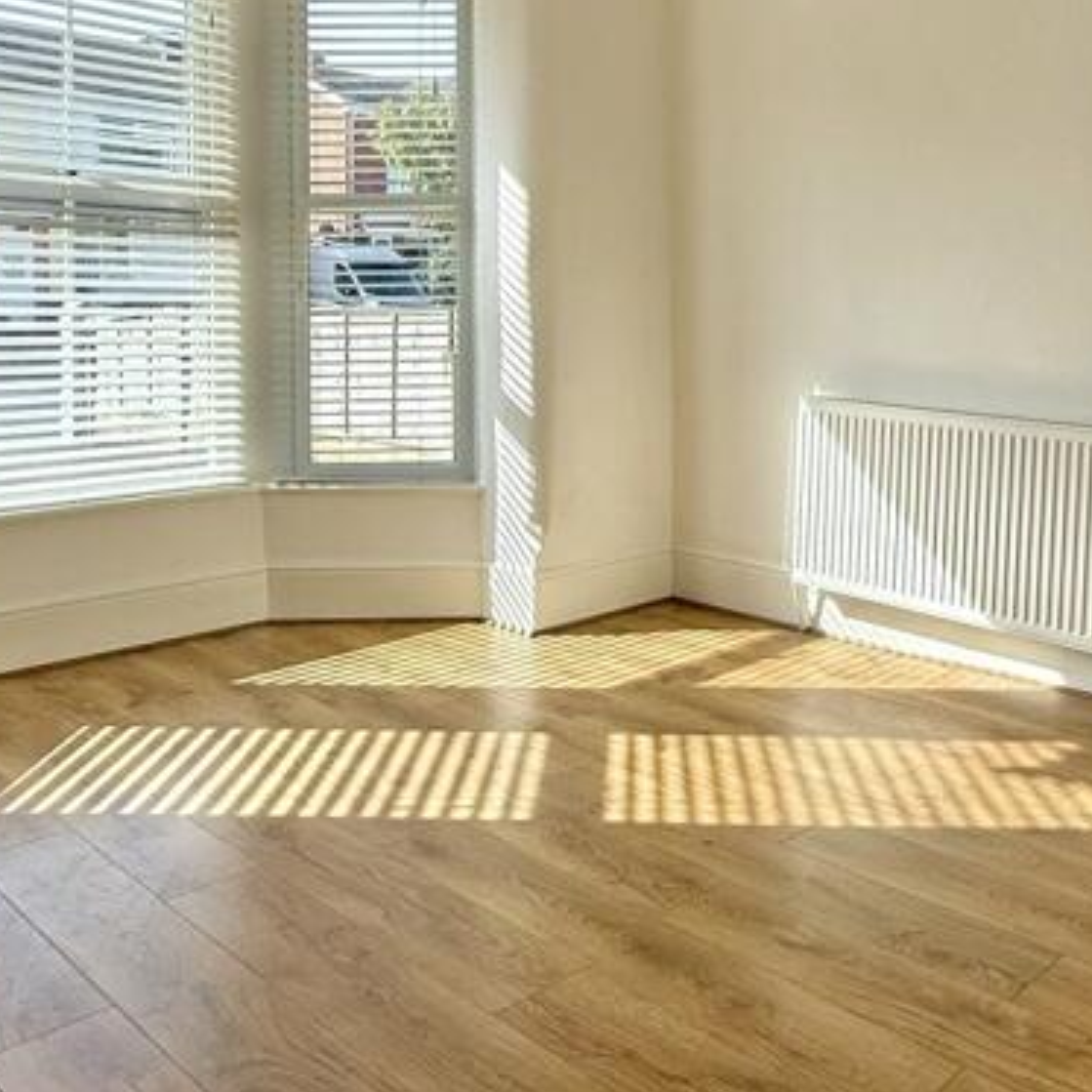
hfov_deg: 47.8
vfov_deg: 47.5
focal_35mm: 34
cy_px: 347
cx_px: 708
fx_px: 1213
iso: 50
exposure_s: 1/820
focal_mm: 2.22
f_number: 2.2
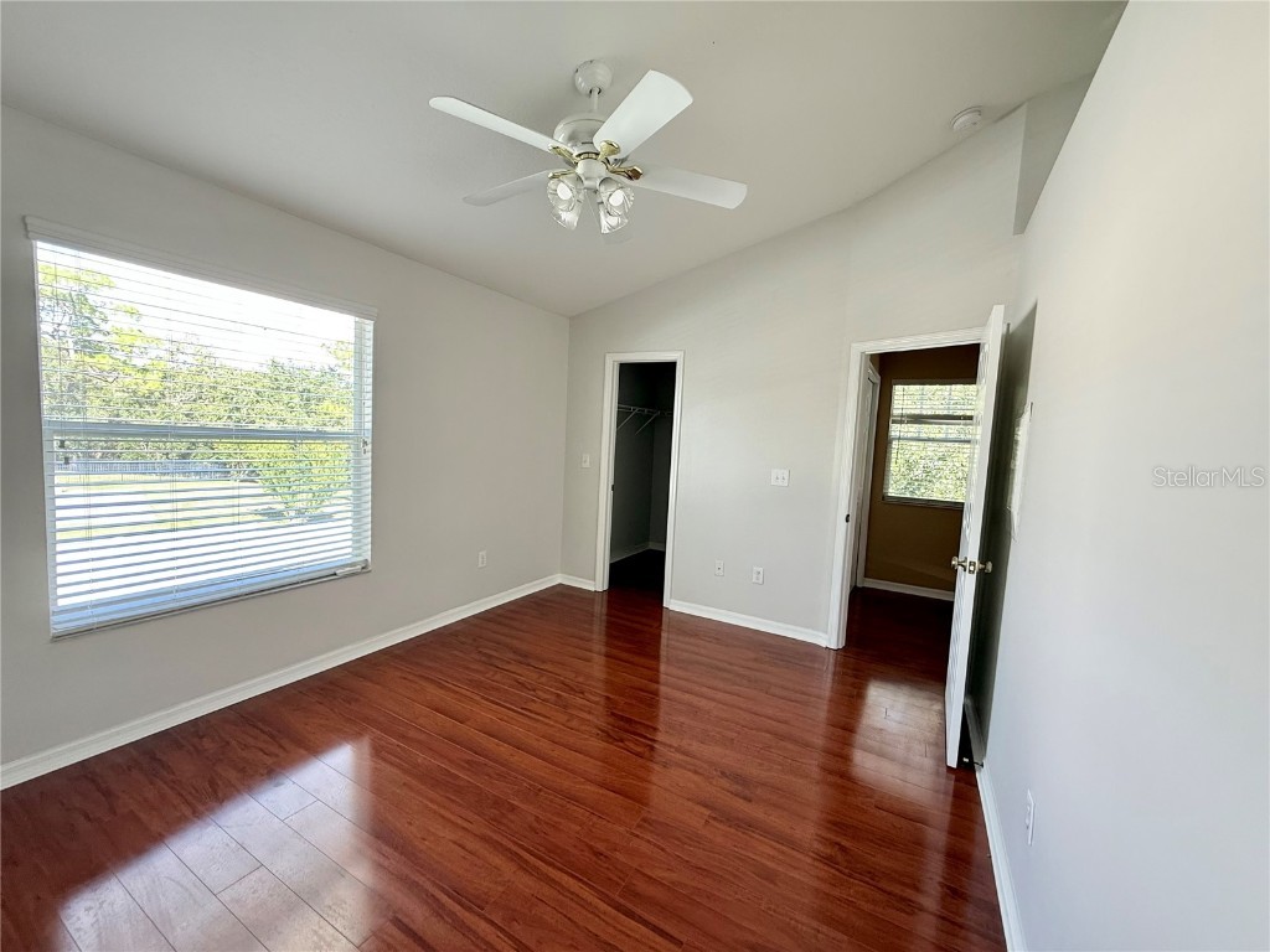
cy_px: 476
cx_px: 635
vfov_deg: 85.7
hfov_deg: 102.1
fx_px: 514
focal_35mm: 14
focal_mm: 2.22
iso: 125
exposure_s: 1/99
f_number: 2.2
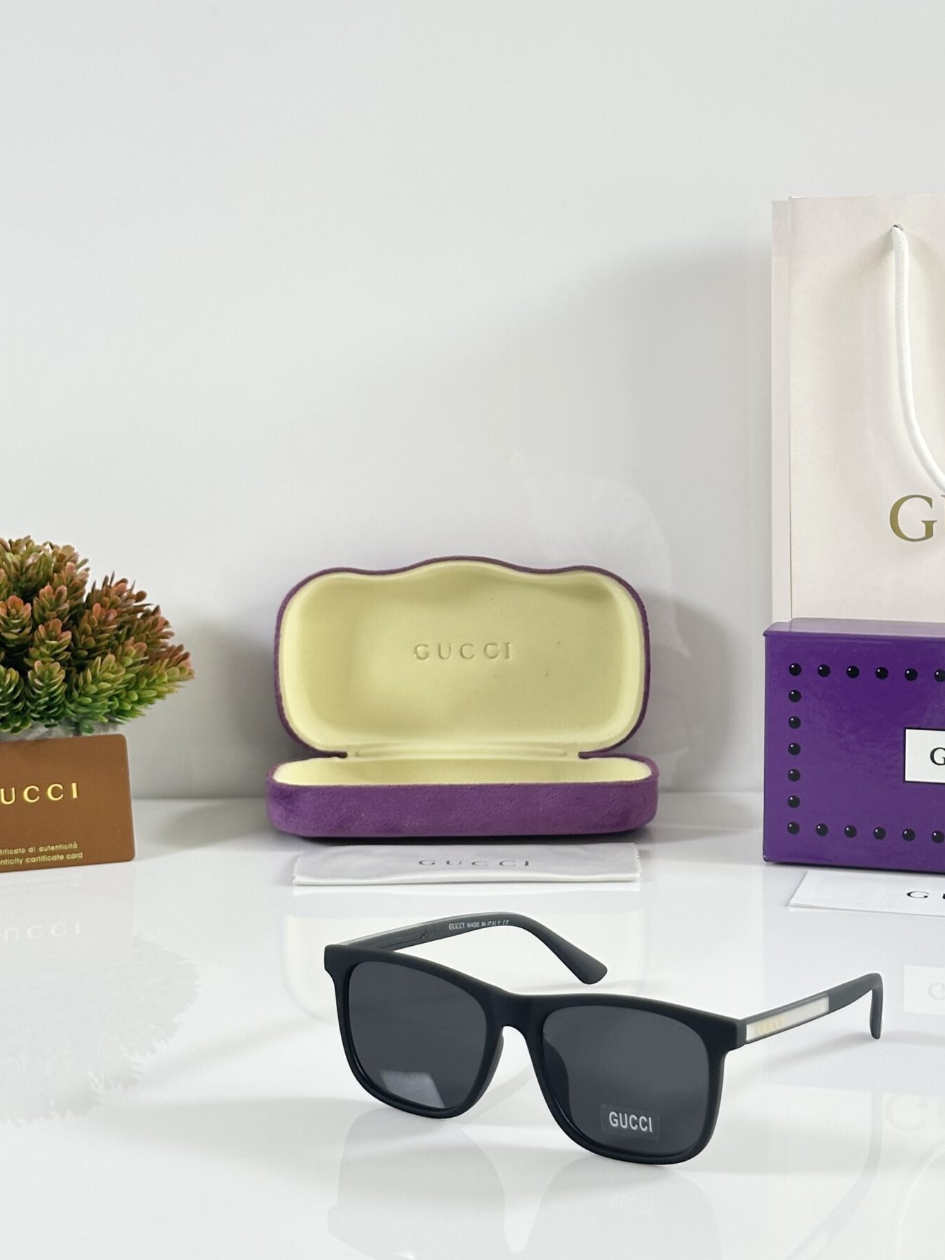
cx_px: 552
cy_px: 538
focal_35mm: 69
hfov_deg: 21.3
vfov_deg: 28.1
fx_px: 2511
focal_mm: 6.86
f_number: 1.78
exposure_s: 1/107
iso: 80
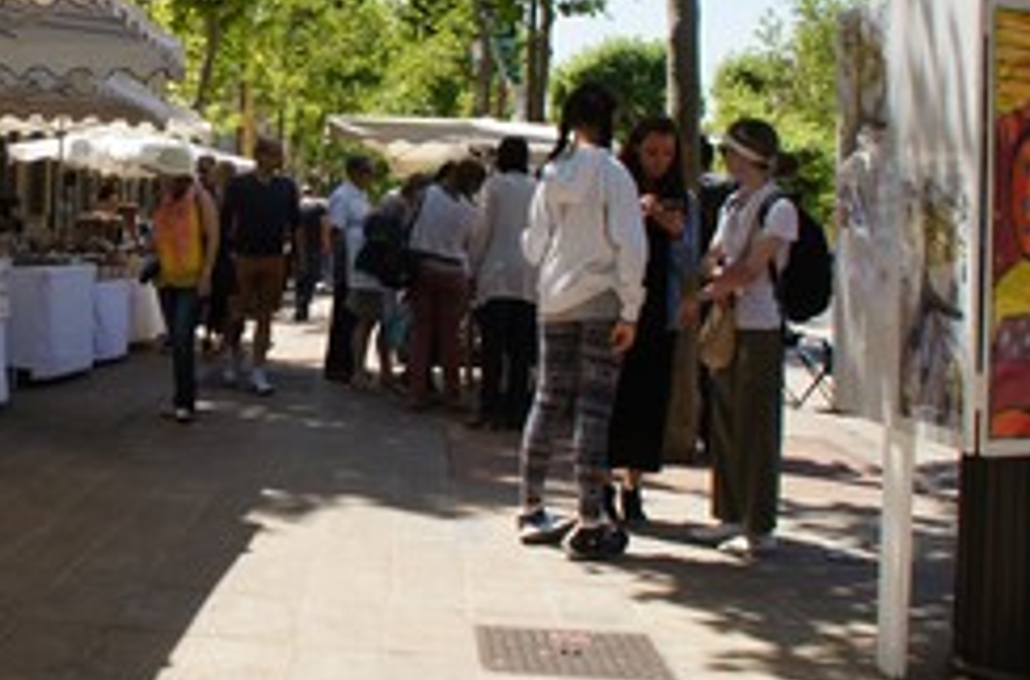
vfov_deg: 25.9
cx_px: 144
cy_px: 158
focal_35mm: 51
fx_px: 1454
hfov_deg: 37.0
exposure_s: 1/80
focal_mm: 18
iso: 100
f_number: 11
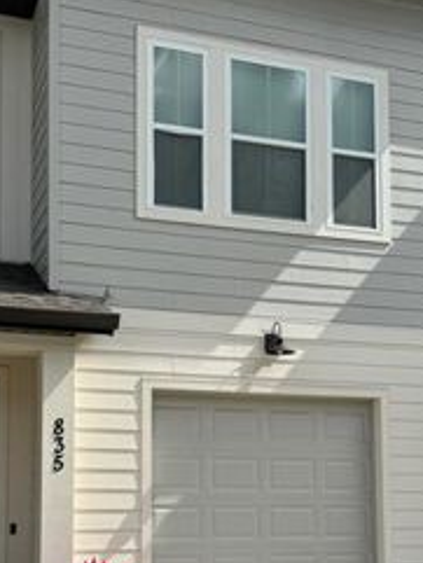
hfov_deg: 27.5
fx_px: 863
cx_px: 158
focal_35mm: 53
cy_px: 428
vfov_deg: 35.3
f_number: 1.78
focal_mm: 6.76
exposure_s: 1/5814
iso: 80
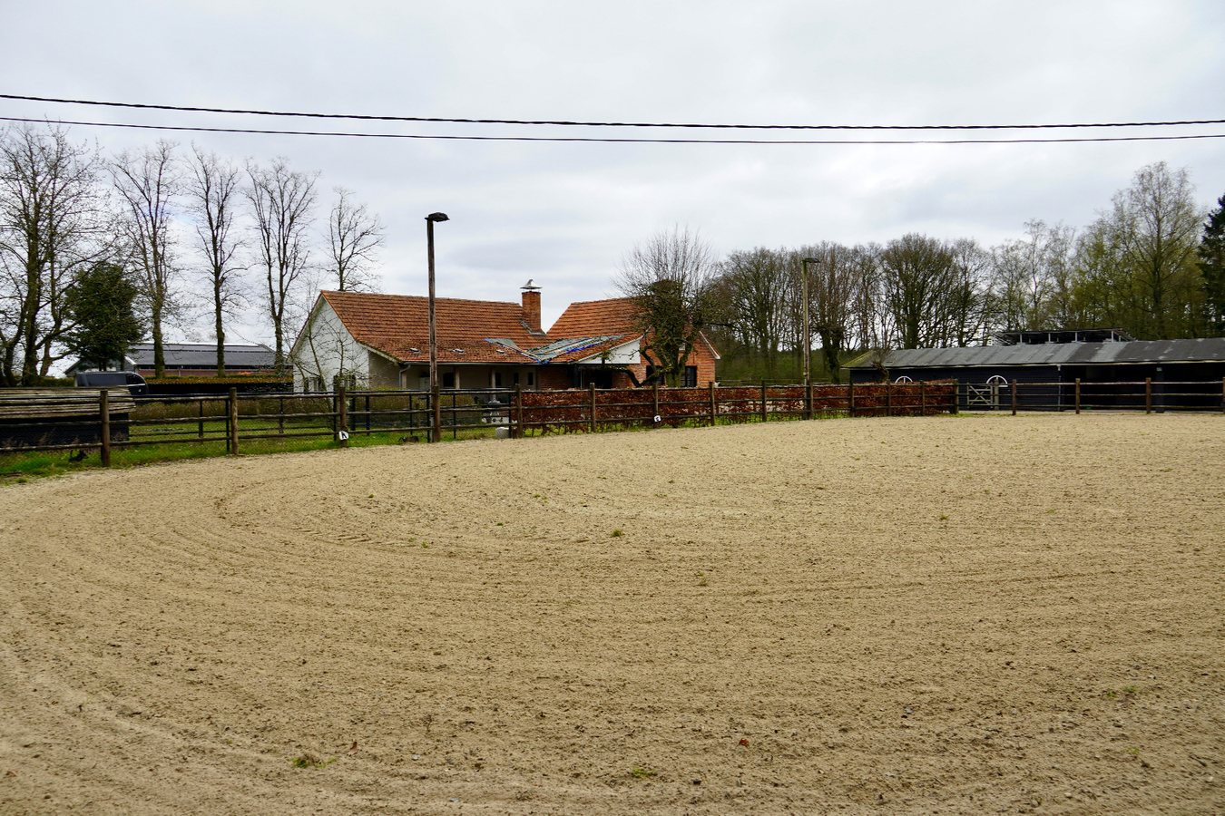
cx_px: 612
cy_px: 408
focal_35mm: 27
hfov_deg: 67.4
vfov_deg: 47.9
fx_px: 919
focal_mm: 18
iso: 100
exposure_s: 1/125
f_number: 8
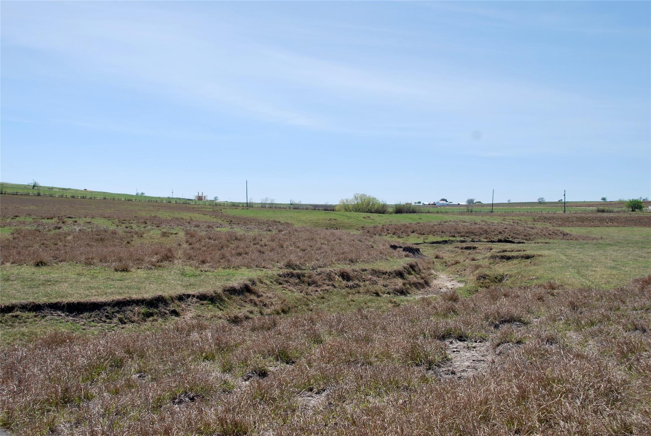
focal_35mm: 44
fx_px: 787
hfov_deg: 44.9
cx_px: 326
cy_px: 218
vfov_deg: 30.9
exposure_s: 1/250
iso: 100
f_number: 8
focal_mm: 29
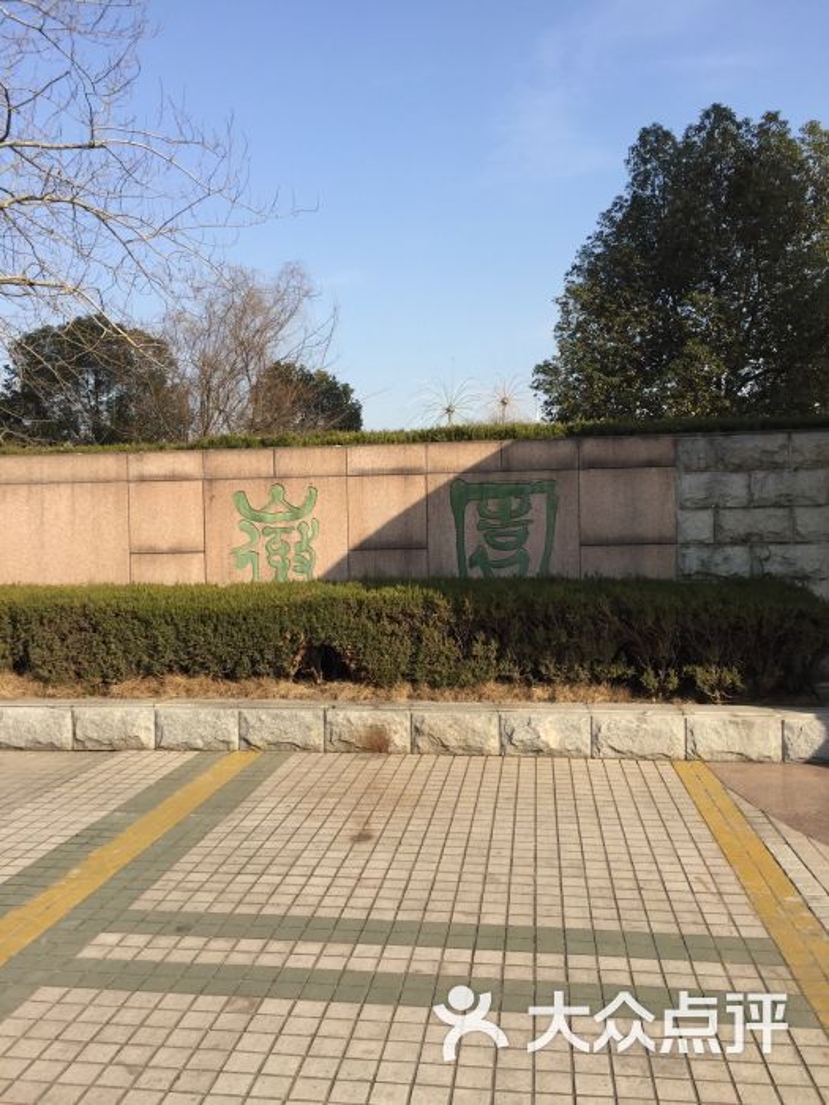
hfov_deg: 48.2
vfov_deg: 61.7
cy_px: 552
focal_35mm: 29
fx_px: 926
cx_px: 414
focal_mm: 4.15
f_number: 2.2
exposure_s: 1/1236
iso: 32
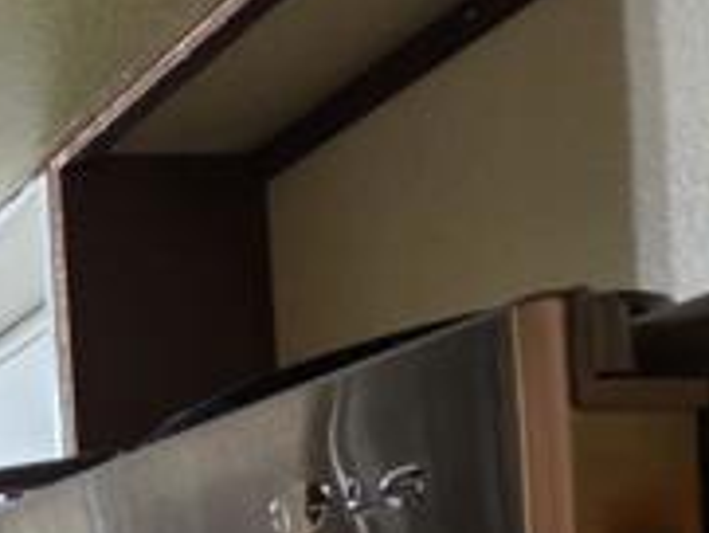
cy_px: 776
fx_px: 943
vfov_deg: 25.0
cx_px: -541
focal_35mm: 46
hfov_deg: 23.1
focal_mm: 2.2
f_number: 1.9
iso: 250
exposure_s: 1/60
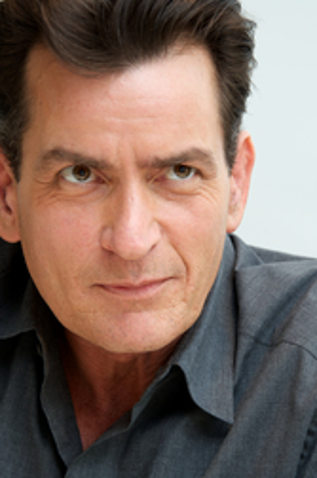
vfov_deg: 7.6
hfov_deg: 5.1
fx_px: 3581
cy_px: 250
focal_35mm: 270
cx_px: 169
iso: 400
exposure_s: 1/60
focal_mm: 170
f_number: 6.3
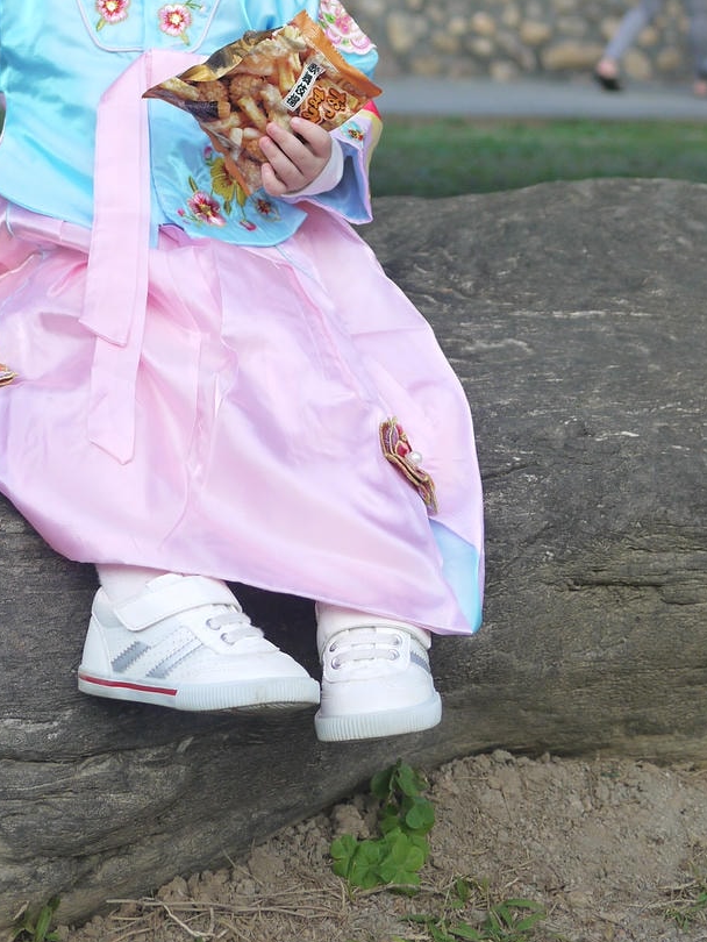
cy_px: 17
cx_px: 276
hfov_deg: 18.6
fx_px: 2150
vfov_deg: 23.7
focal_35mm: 79
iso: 160
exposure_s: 1/1000
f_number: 2
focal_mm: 20
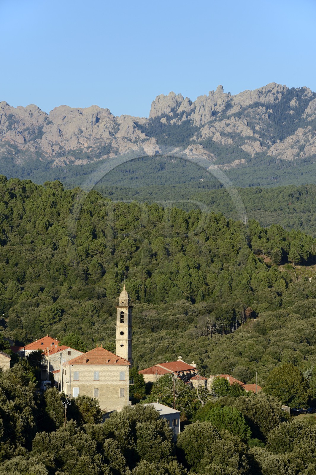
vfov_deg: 11.8
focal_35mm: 175
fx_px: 2306
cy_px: 238
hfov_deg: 7.8
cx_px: 158
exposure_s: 1/250
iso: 200
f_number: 14
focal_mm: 175
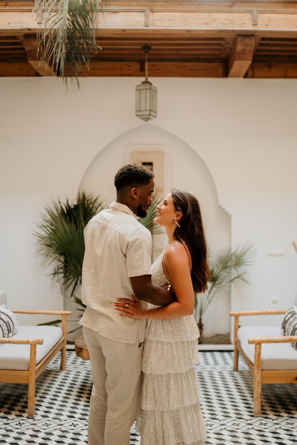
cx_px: 148
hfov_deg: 37.9
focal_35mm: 35
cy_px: 222
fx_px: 433
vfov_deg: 54.4
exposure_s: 1/800
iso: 640
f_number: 1.4
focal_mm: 35
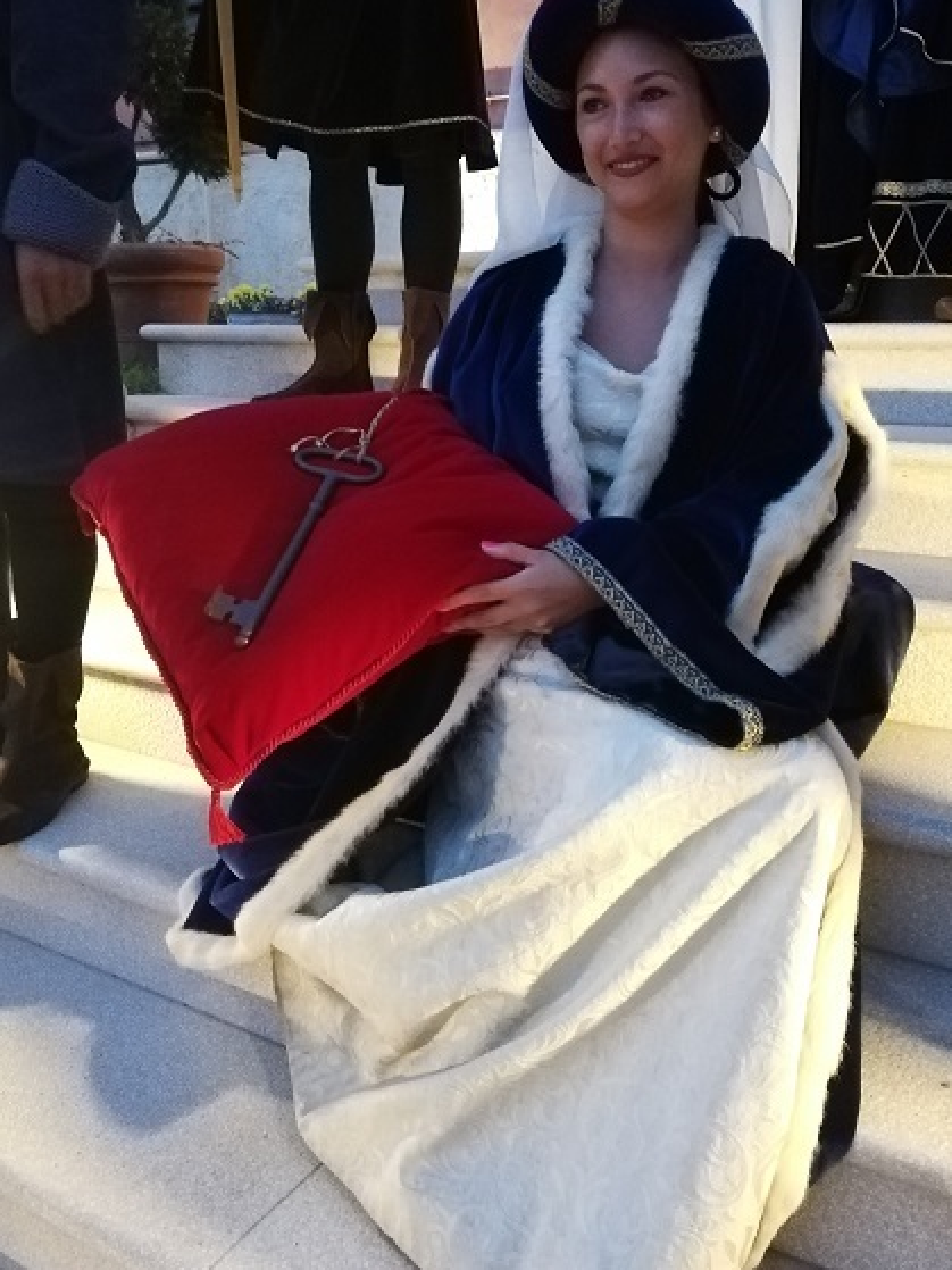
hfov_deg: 45.3
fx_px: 1137
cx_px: 532
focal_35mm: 31
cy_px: 573
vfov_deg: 58.2
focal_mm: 3.81
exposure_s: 1/16.7
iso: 1000
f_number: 2.2
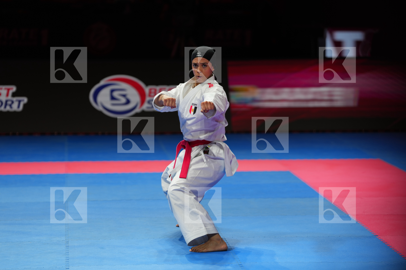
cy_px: 135
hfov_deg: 14.6
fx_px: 1590
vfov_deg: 9.7
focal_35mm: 141
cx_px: 203
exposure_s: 1/500
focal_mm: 141
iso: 200
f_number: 2.8
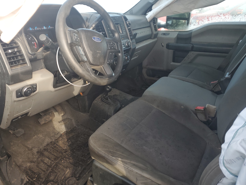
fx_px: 185
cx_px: 123
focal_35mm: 26
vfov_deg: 53.1
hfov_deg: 67.3
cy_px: 92
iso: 53
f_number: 1.5
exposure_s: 1/120
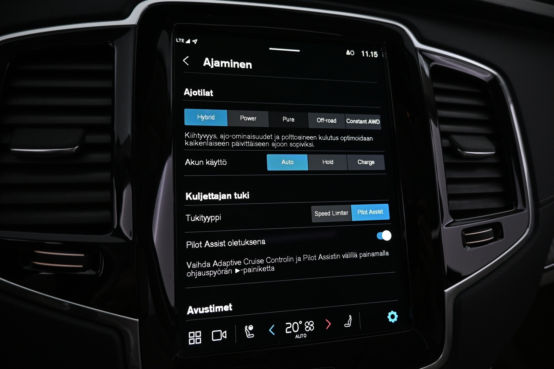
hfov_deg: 73.7
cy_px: 184
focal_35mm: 24
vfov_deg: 53.1
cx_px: 277
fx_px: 369
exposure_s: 1/30
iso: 900
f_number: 4
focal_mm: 16
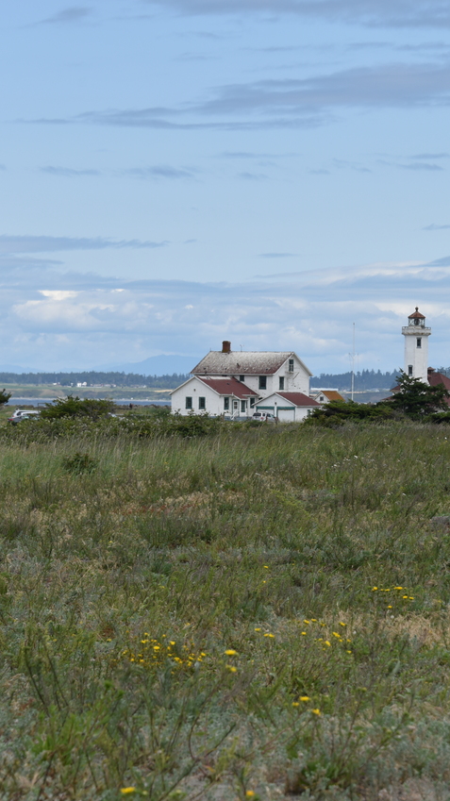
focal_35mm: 177
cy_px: 401
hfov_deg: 6.8
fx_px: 3758
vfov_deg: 12.2
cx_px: 460
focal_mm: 112
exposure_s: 1/320
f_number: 9
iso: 100
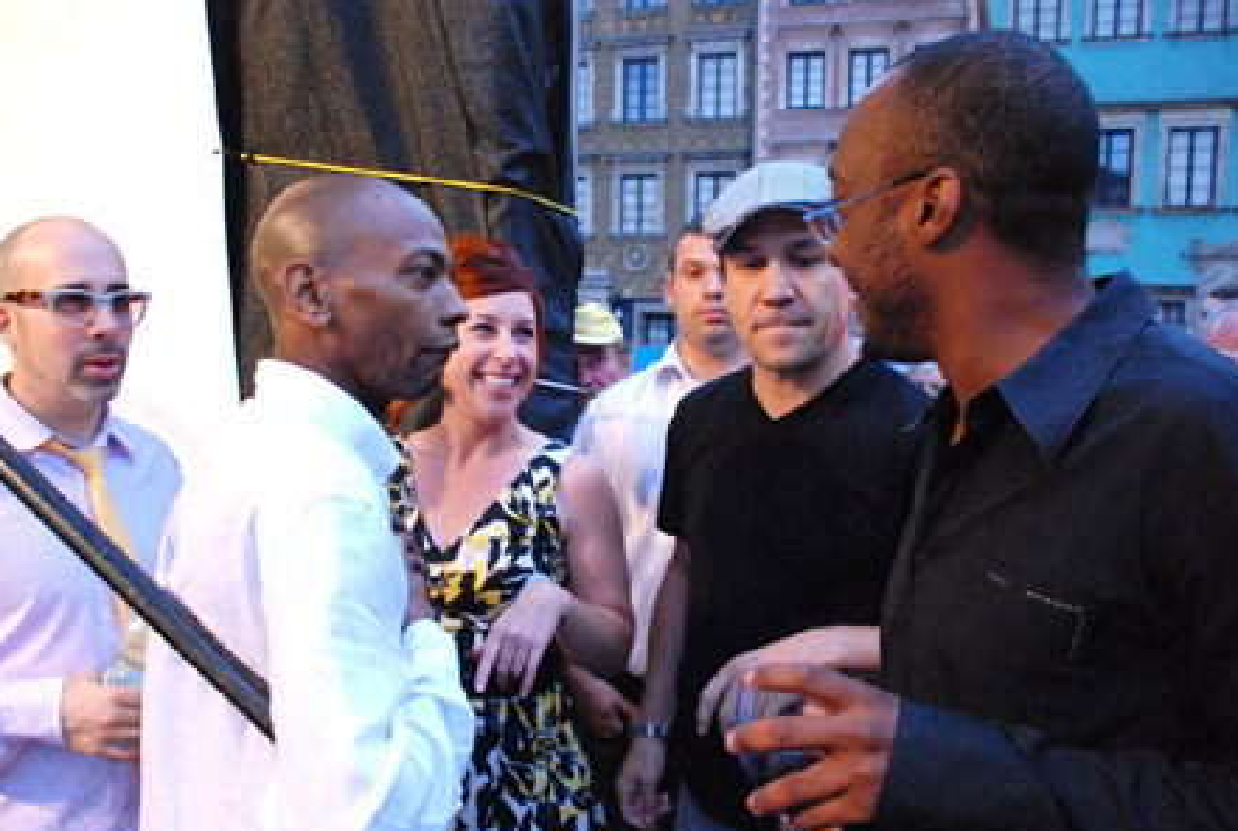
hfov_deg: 55.6
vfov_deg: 39.0
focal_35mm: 34
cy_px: 467
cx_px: 561
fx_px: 1172
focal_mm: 20
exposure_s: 1/20
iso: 1600
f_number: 3.8
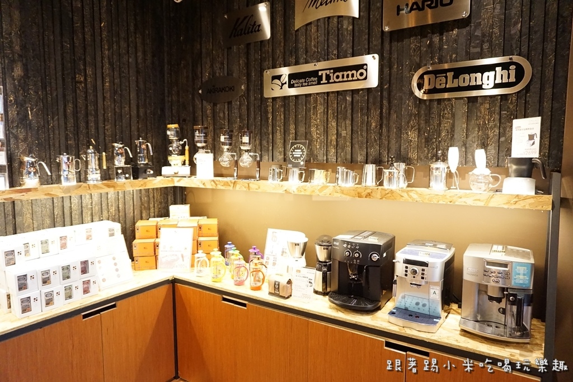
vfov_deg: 53.1
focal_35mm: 24
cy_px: 191
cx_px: 286
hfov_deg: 73.7
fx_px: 382
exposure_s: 1/125
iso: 3200
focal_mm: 16
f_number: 3.5
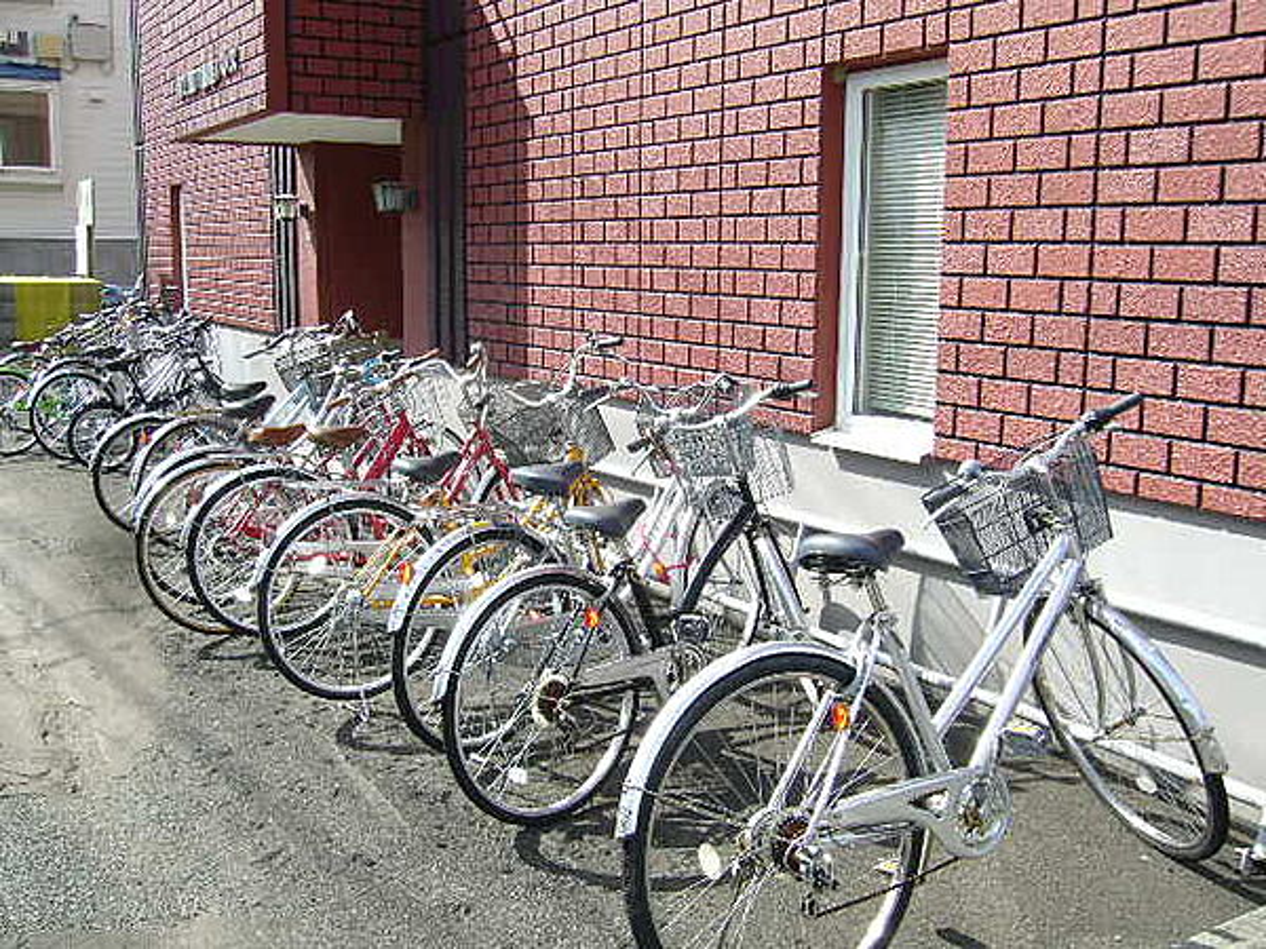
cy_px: 474
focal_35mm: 35
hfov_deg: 52.6
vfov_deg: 40.7
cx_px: 633
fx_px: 1280
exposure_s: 1/125
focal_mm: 5.8
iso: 80
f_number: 5.6
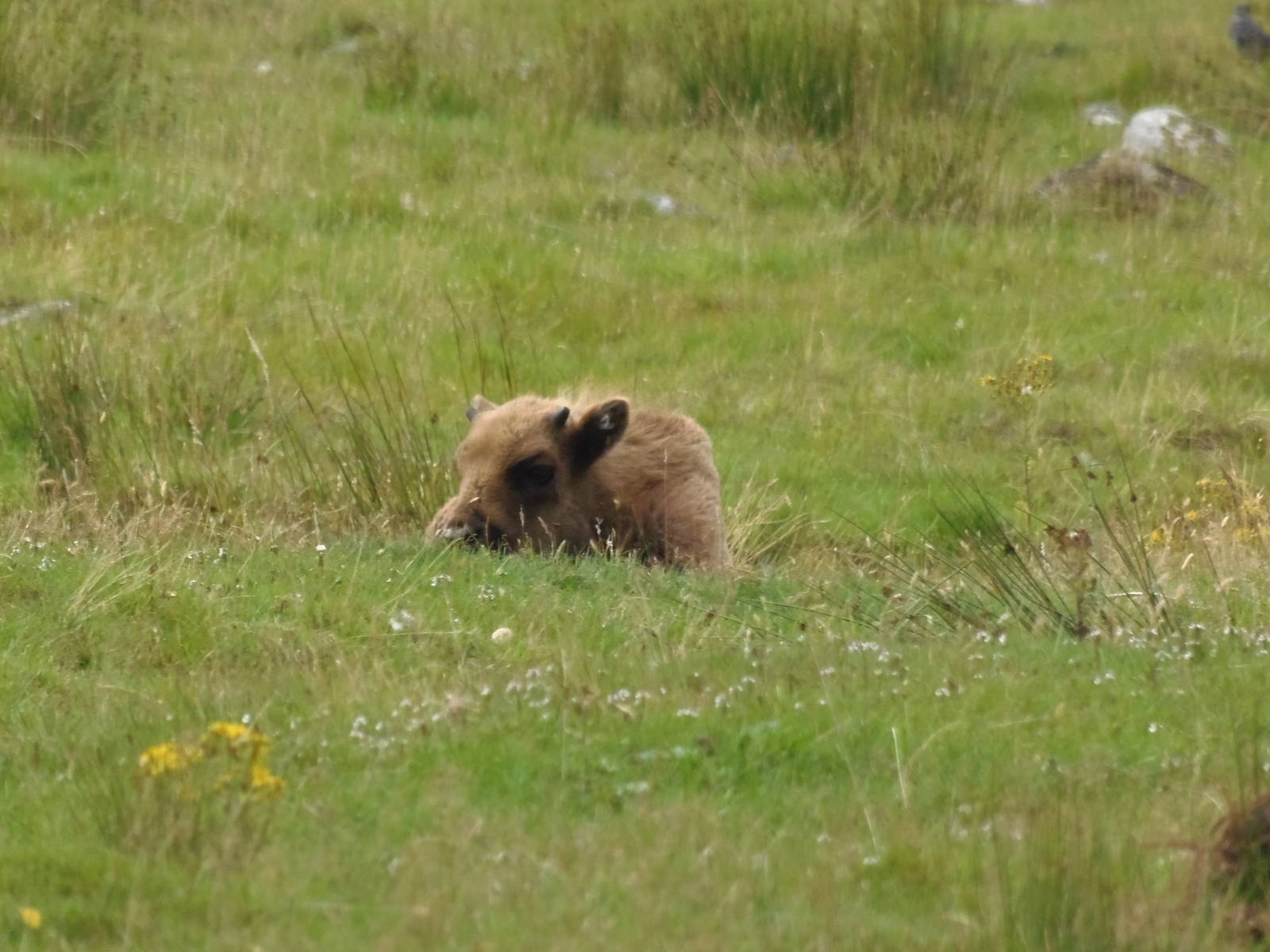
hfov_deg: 2.3
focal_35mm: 864
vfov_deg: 1.7
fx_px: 31699
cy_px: 476
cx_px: 635
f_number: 5.7
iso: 250
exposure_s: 1/500
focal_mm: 154.8
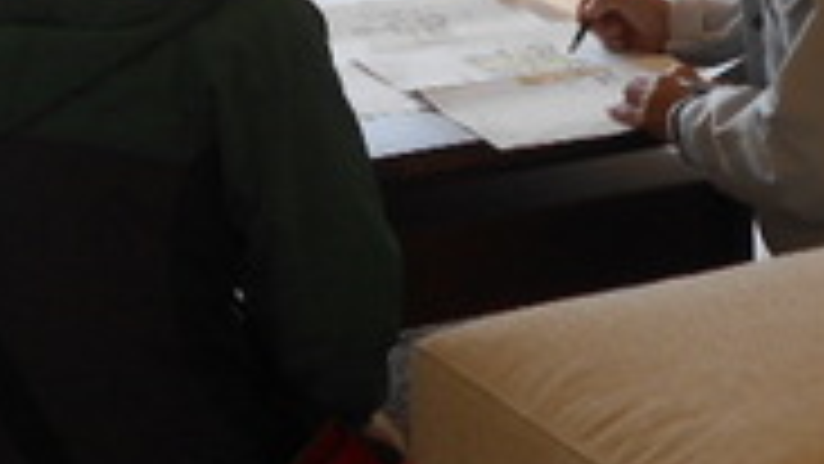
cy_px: 81
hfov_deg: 16.3
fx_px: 2885
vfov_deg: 9.2
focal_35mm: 132
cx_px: 459
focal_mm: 6.7
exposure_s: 1/40
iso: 80
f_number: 3.9
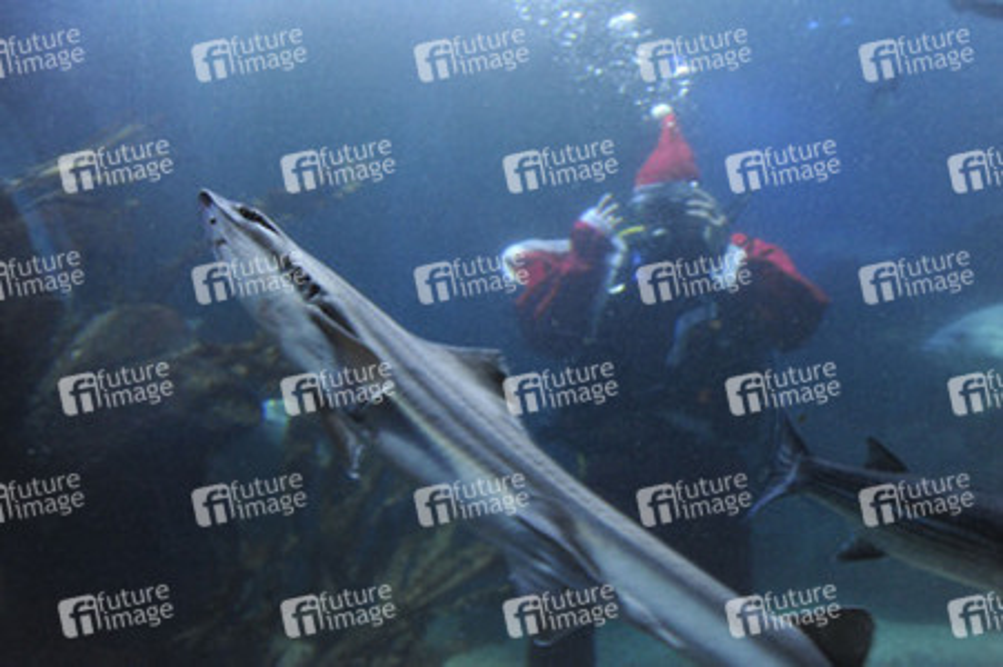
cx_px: 502
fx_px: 863
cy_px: 334
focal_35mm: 31
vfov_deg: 42.3
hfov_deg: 60.3
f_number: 5
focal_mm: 31
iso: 6400
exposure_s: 1/80
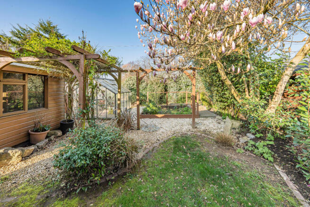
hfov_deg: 112.6
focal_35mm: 12
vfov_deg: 90.0
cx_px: 155
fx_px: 103
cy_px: 104
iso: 320
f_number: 9
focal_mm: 12
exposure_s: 1/250
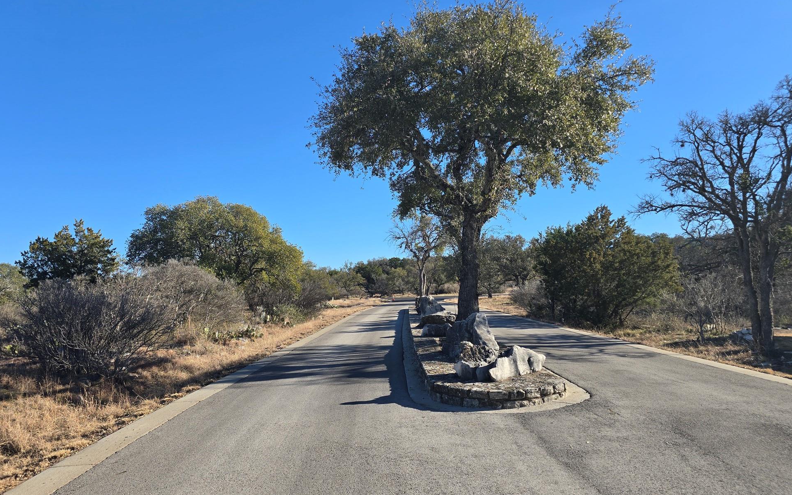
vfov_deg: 47.6
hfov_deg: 70.4
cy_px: 256
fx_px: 561
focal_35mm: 26
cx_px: 382
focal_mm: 6.3
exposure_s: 1/612
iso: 12
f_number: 1.7
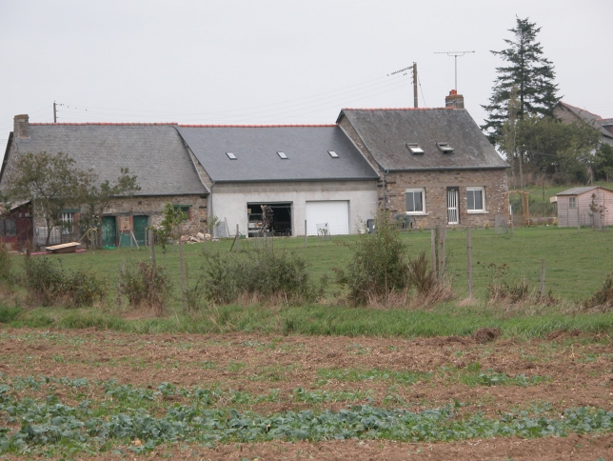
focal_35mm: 144
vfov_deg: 10.3
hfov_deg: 13.7
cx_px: 297
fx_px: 2552
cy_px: 233
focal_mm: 34.7
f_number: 3.8
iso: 100
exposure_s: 1/130
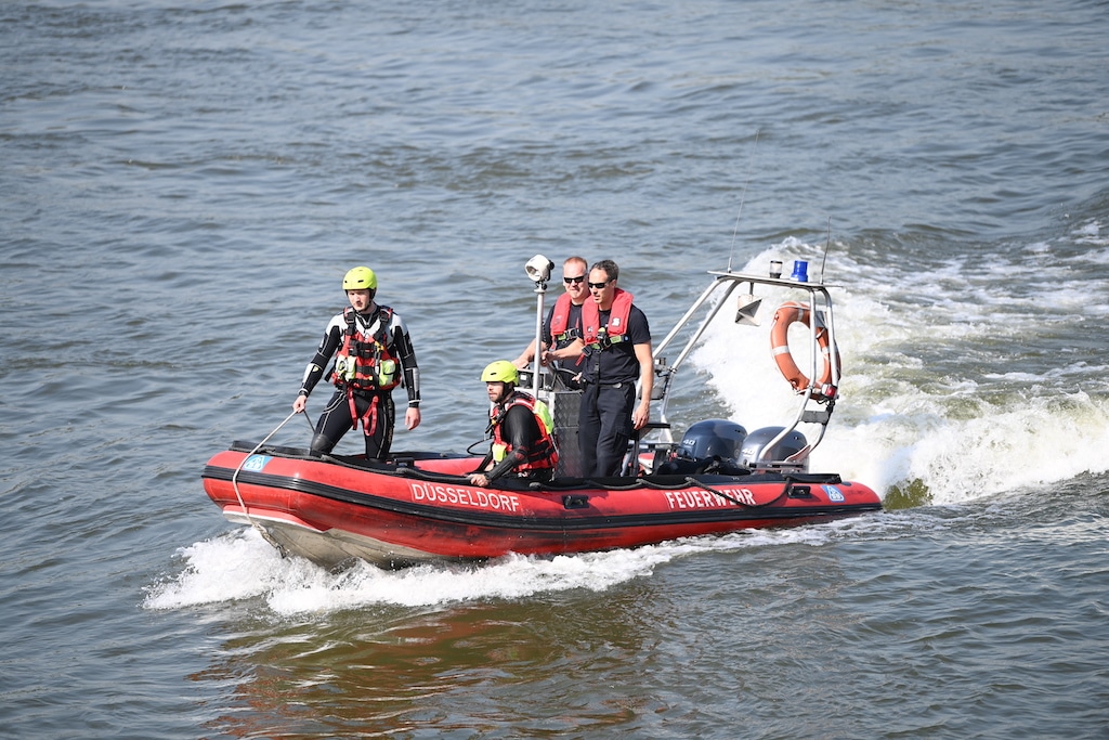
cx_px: 554
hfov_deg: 10.3
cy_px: 370
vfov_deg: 6.9
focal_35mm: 200
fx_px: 6162
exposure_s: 1/1000
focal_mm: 200
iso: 100
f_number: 2.8
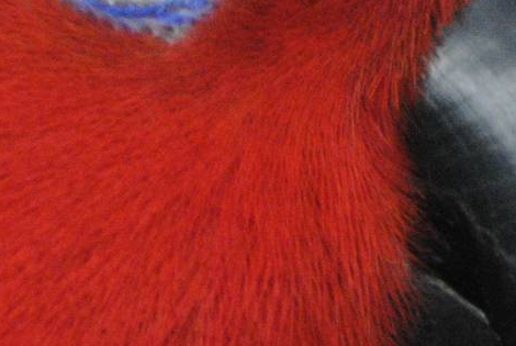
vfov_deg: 0.9
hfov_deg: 1.3
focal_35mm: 1532
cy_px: 258
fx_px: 21993
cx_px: -38
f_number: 5.6
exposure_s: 1/25
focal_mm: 300
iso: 1600
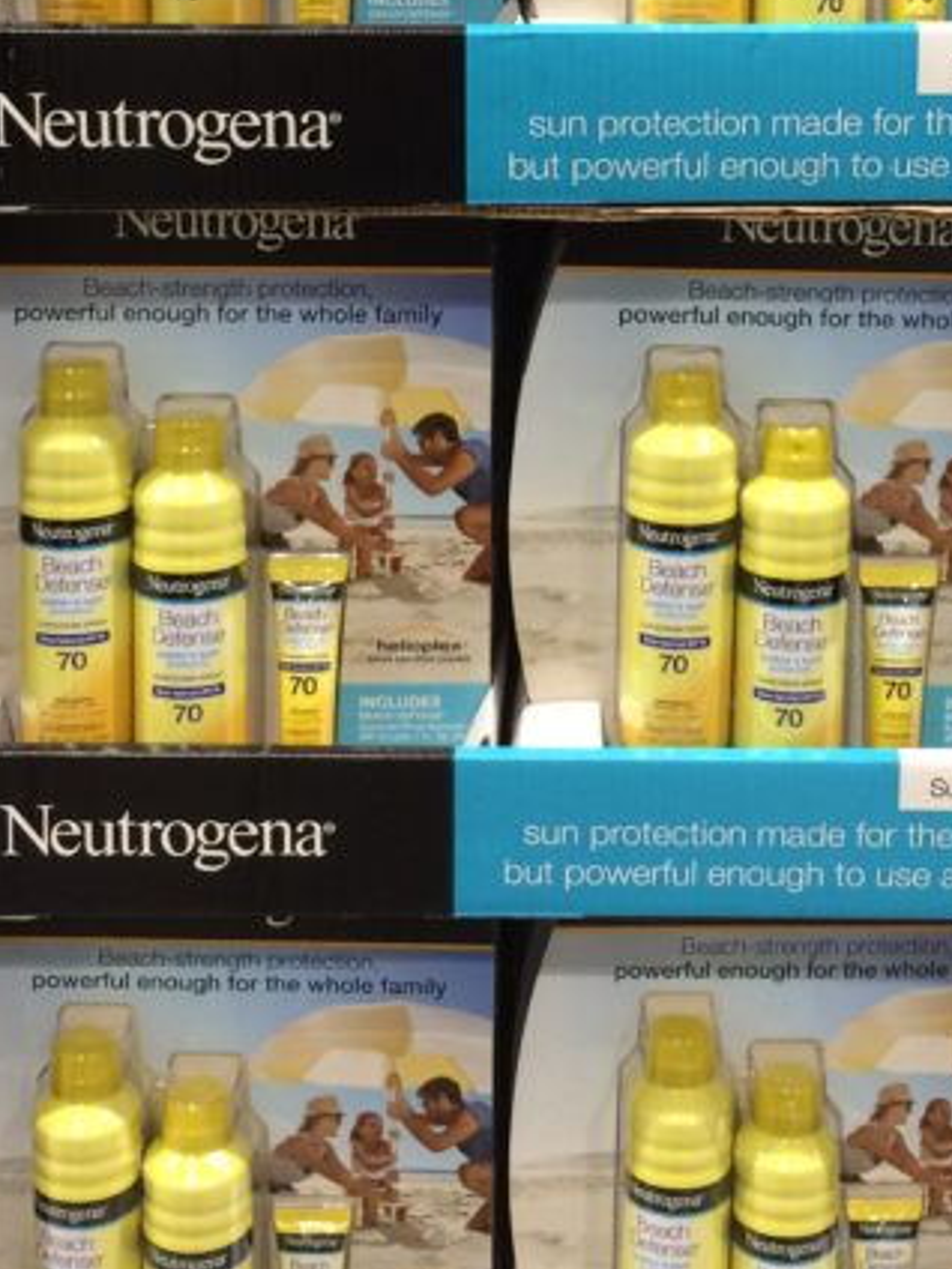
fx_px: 2567
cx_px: 635
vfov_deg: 26.7
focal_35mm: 70
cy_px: 96
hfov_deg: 20.9
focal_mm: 4.15
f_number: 2.2
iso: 100
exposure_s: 1/30
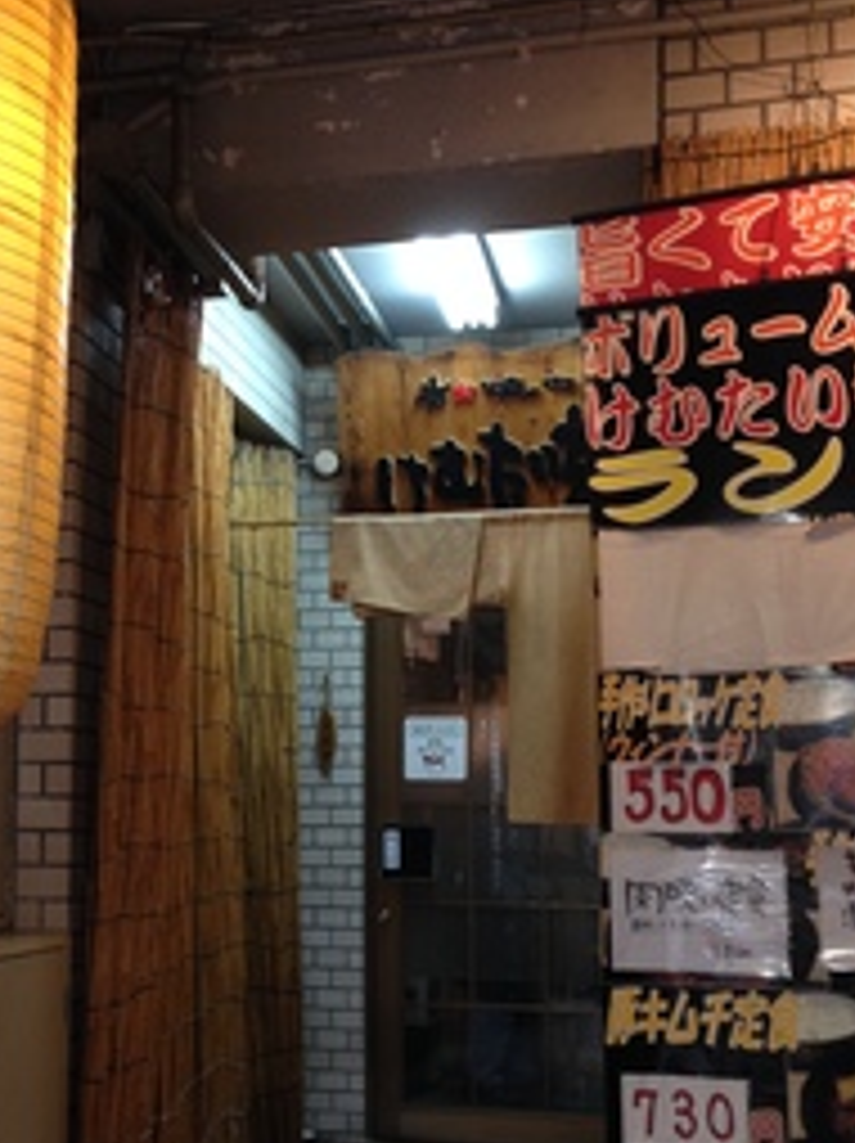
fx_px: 1715
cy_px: 675
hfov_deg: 27.7
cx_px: 248
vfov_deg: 36.7
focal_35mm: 52
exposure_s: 1/20
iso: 100
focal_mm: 4.12
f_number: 2.4
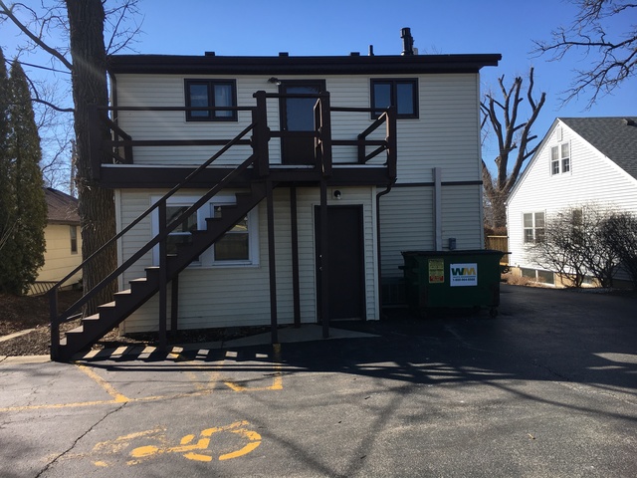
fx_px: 534
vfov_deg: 48.2
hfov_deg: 61.7
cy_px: 239
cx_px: 318
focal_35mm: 29
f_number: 2.2
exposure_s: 1/1083
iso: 25
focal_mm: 4.15
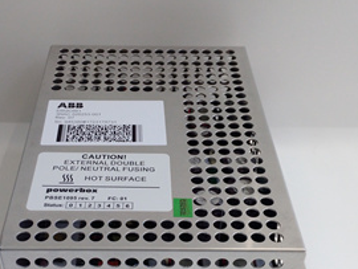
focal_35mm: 50
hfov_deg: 38.0
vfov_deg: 28.7
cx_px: 147
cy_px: 205
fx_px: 518
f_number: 2
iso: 162
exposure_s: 1/33
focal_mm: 3.79
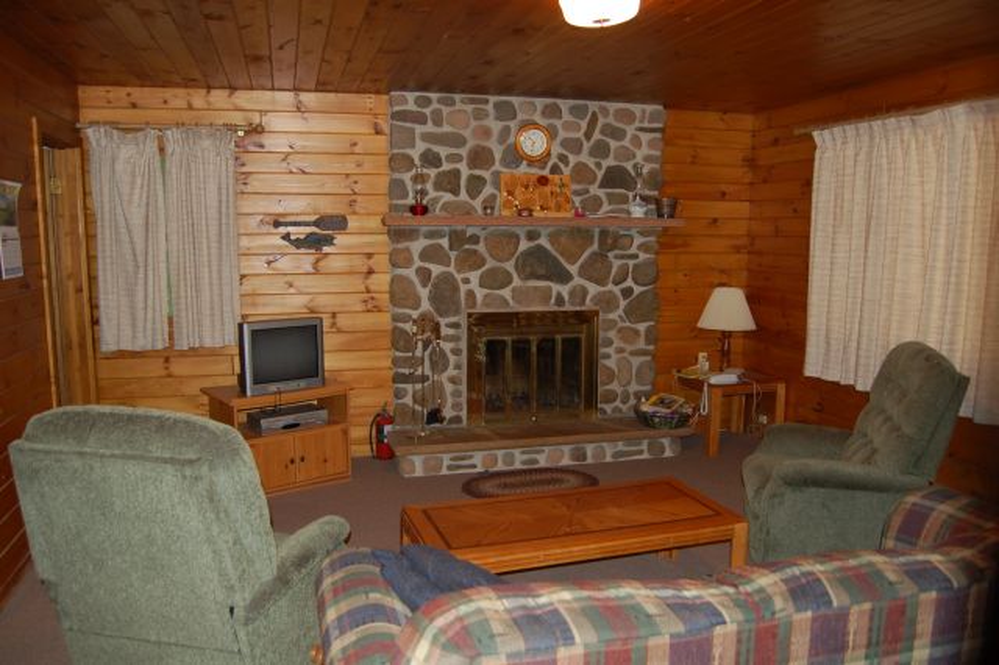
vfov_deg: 47.9
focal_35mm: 27
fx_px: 749
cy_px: 332
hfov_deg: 67.4
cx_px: 500
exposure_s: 1/60
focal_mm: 18
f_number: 3.5
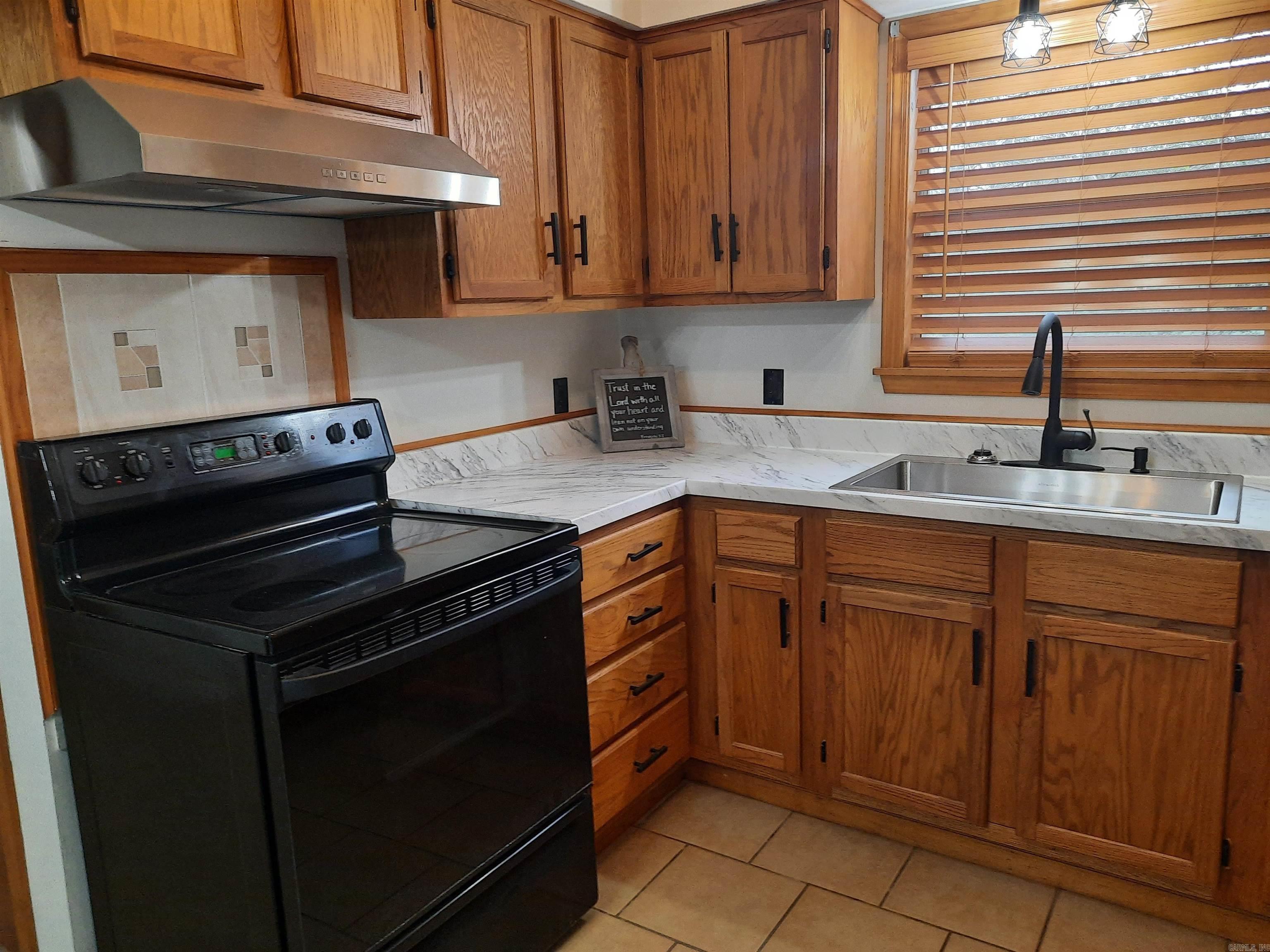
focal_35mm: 25
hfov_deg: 69.4
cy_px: 476
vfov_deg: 54.9
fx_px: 917
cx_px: 635
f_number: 2
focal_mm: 4.6
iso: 320
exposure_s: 1/40
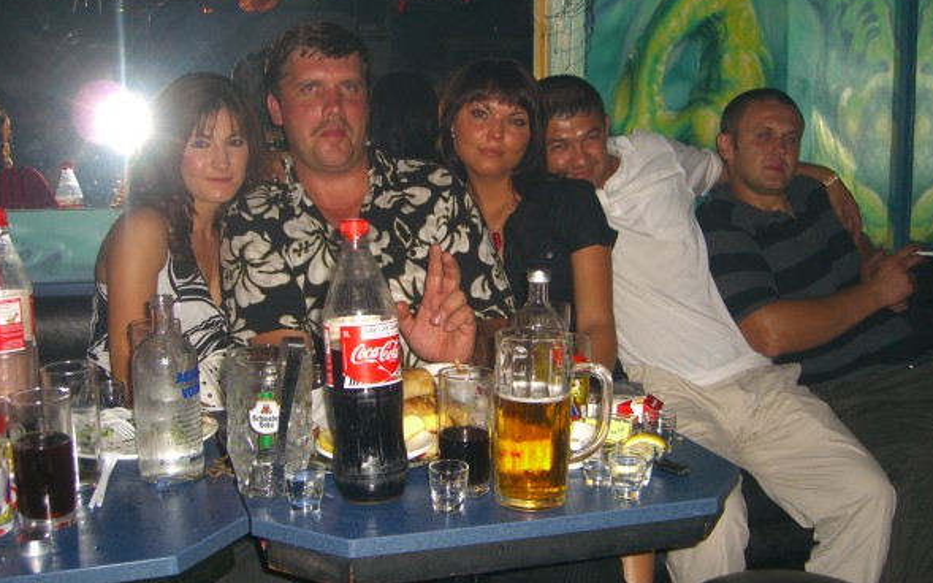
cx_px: 469
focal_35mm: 41
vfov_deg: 31.2
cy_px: 257
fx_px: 1042
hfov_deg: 48.2
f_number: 2.8
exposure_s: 1/60
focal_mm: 7.9
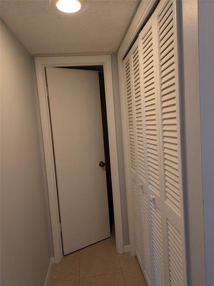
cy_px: 143
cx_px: 107
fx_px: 206
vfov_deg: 69.4
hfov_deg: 54.9
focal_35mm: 25
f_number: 1.89
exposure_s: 1/60
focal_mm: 5.43
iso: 376
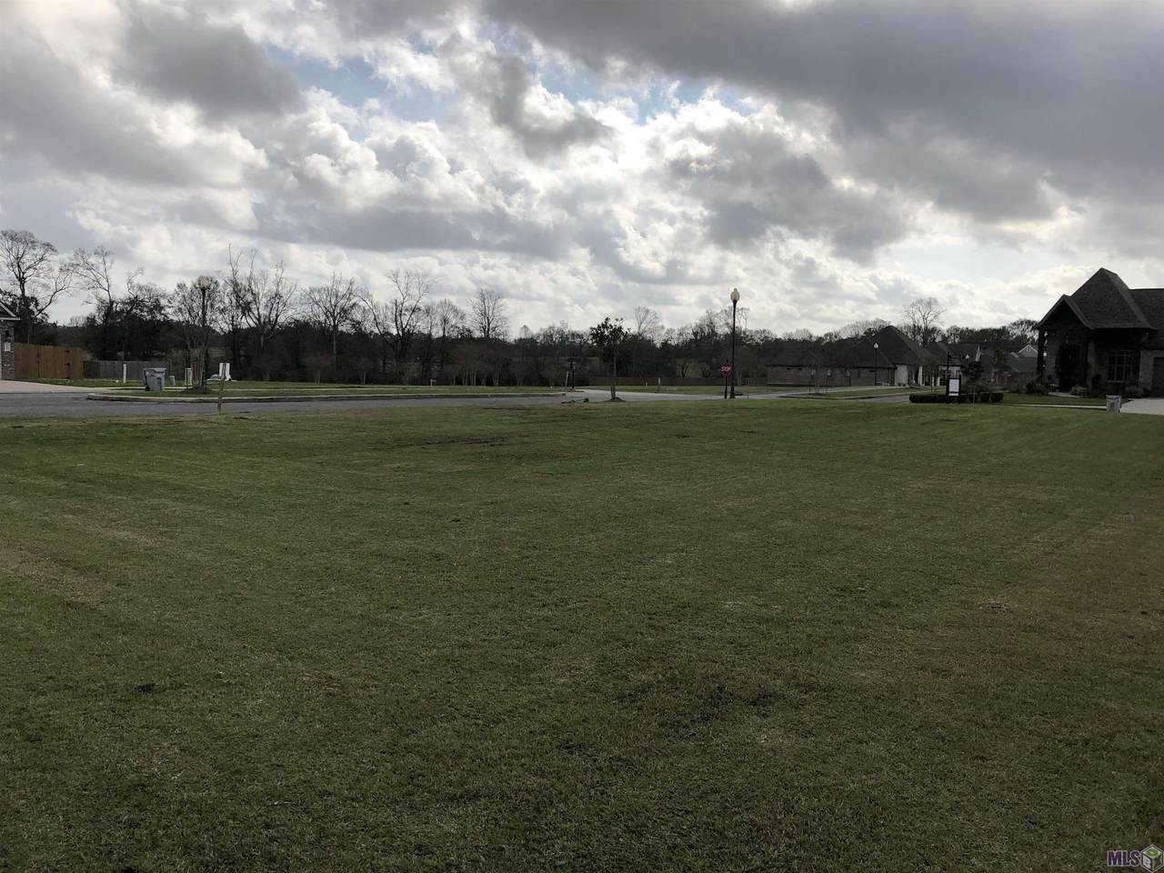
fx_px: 942
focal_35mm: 28
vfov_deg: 49.7
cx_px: 582
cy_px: 436
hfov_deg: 63.4
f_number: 1.8
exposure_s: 1/3745
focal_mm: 4
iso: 25
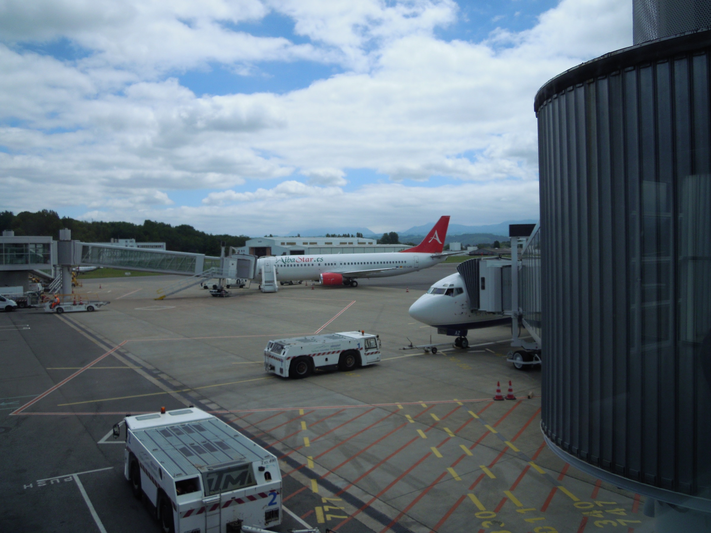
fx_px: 575
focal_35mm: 28
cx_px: 356
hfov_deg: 63.4
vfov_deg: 49.7
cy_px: 266
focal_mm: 5
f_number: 7.6
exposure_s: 1/320
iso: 100
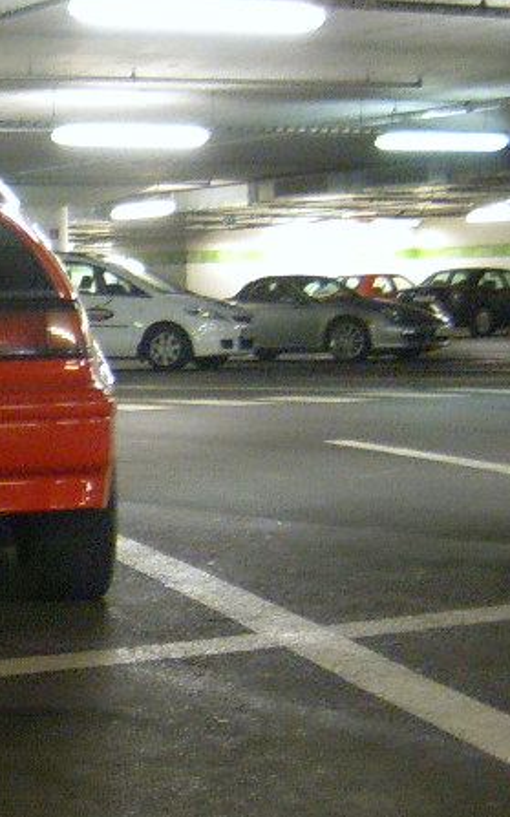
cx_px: -249
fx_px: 1892
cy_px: 508
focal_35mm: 85
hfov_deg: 14.4
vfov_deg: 24.3
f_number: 2.8
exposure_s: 1/4
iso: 100
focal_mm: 5.8
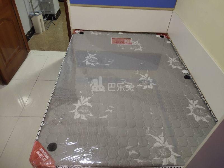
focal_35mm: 29
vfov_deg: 48.2
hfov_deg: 61.7
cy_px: 84
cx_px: 112
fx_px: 188
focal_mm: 4.27
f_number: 1.8
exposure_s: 1/33
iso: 390
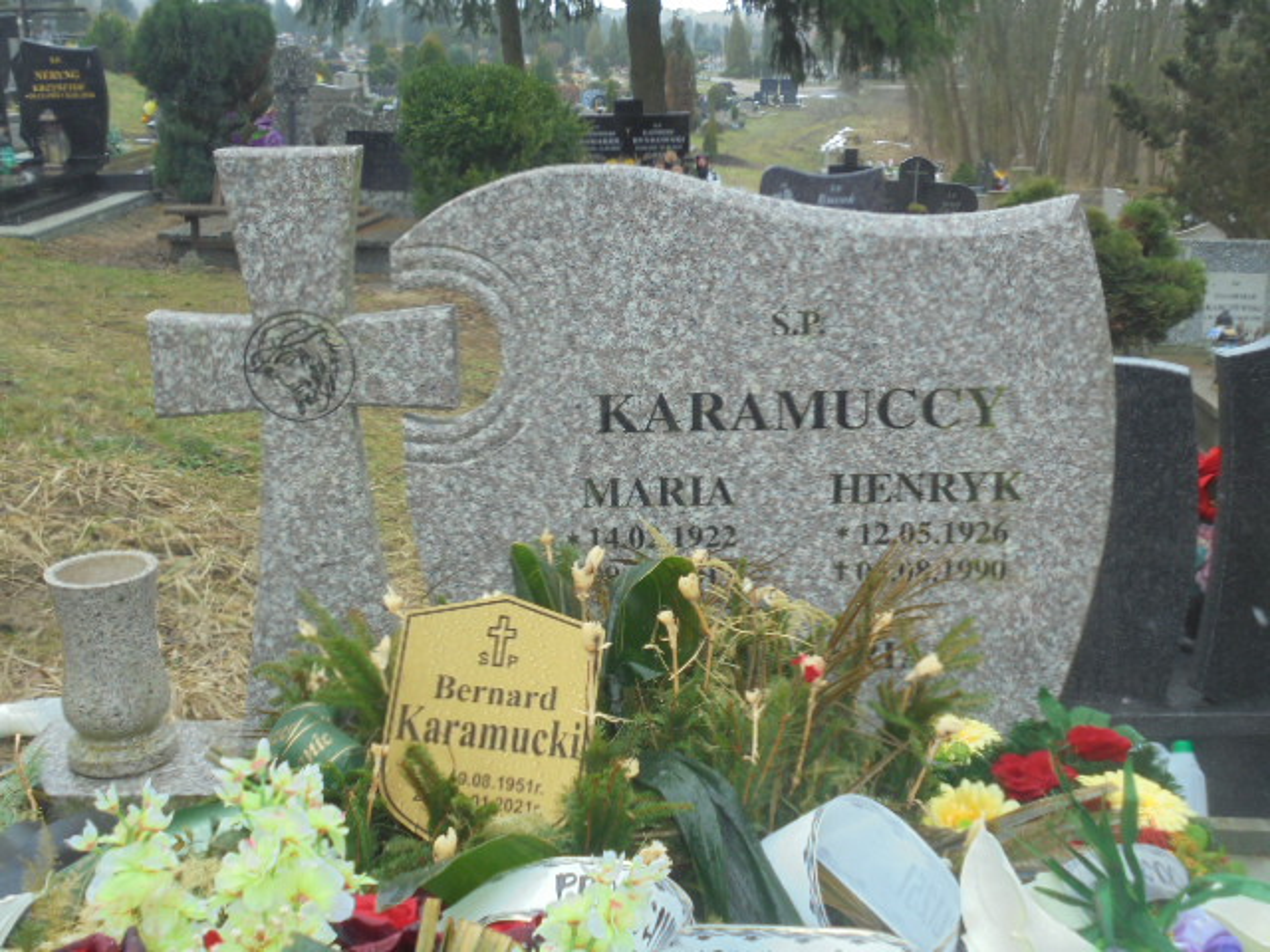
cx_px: 635
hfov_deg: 43.9
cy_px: 476
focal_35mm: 43
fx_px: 1578
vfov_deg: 33.6
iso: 100
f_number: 4.5
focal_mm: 7.8
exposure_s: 1/50
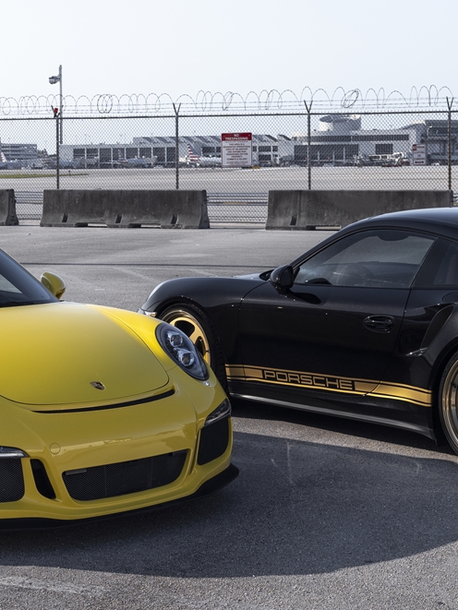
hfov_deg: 18.2
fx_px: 1428
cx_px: 213
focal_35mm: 81
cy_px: 215
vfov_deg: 24.0
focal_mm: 29
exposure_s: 1/320
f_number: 5.6
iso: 100
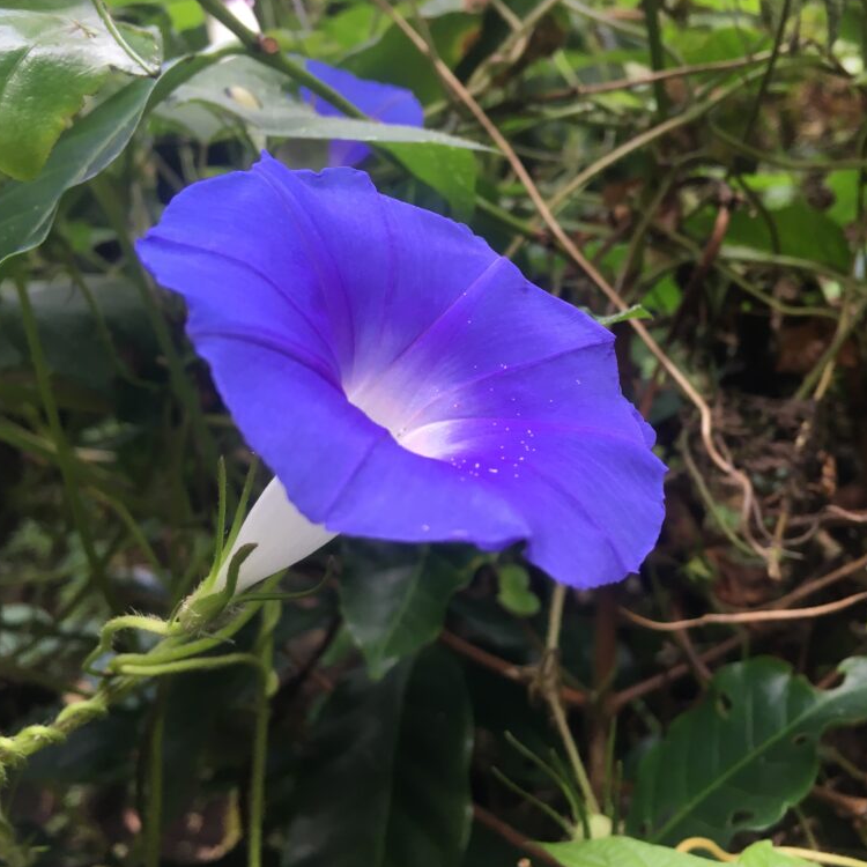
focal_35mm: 35
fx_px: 992
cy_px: 427
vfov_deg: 47.2
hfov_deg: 46.9
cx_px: 523
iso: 25
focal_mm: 4.15
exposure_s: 1/40
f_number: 2.2
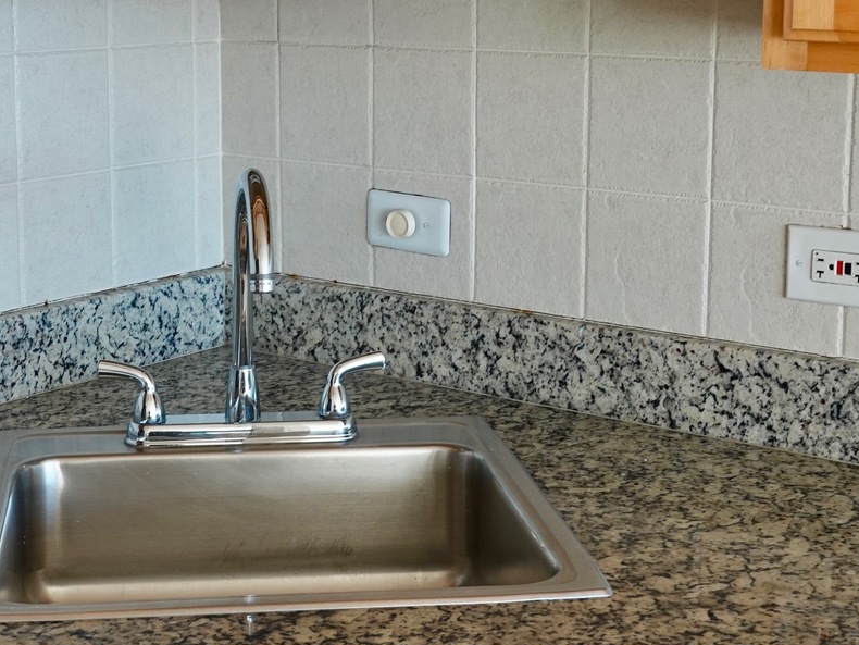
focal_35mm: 67
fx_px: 1663
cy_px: 239
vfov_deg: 21.9
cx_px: 288
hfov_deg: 28.8
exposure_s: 1/60
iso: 100
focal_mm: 12.33
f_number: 2.8
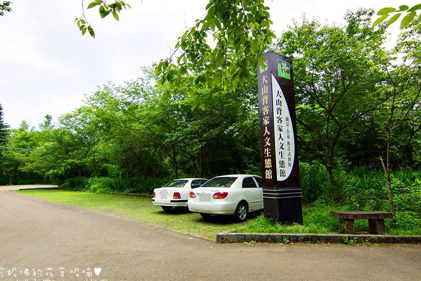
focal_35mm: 19
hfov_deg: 86.9
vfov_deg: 64.6
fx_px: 222
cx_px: 206
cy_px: 144
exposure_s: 1/400
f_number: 4
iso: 100
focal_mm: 12
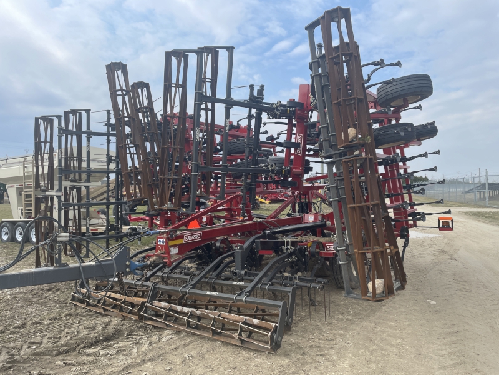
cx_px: 250
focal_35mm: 26
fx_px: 375
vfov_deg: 53.1
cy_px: 188
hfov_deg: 67.3
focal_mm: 4.2
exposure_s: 1/2451
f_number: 1.6
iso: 32
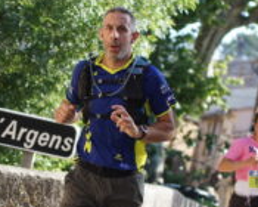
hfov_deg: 7.3
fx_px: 2008
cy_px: 140
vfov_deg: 5.9
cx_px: 75
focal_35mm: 263
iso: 125
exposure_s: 1/400
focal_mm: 70
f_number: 2.8
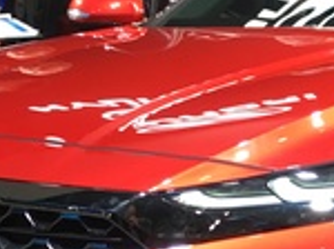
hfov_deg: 15.5
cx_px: 370
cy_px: 205
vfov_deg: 11.9
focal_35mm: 124
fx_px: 1195
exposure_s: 1/33
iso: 40
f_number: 2.2
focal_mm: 4.15
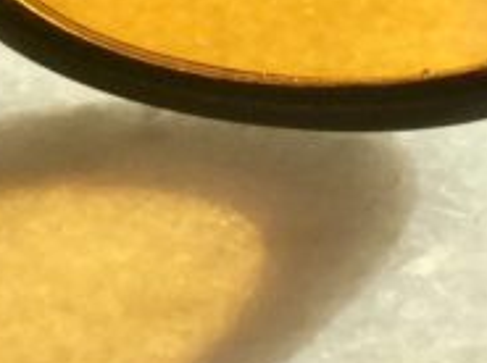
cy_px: -189
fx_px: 2415
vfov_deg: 8.4
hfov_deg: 10.7
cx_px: 929
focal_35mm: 172
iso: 25
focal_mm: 3.3
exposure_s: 1/926
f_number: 2.4
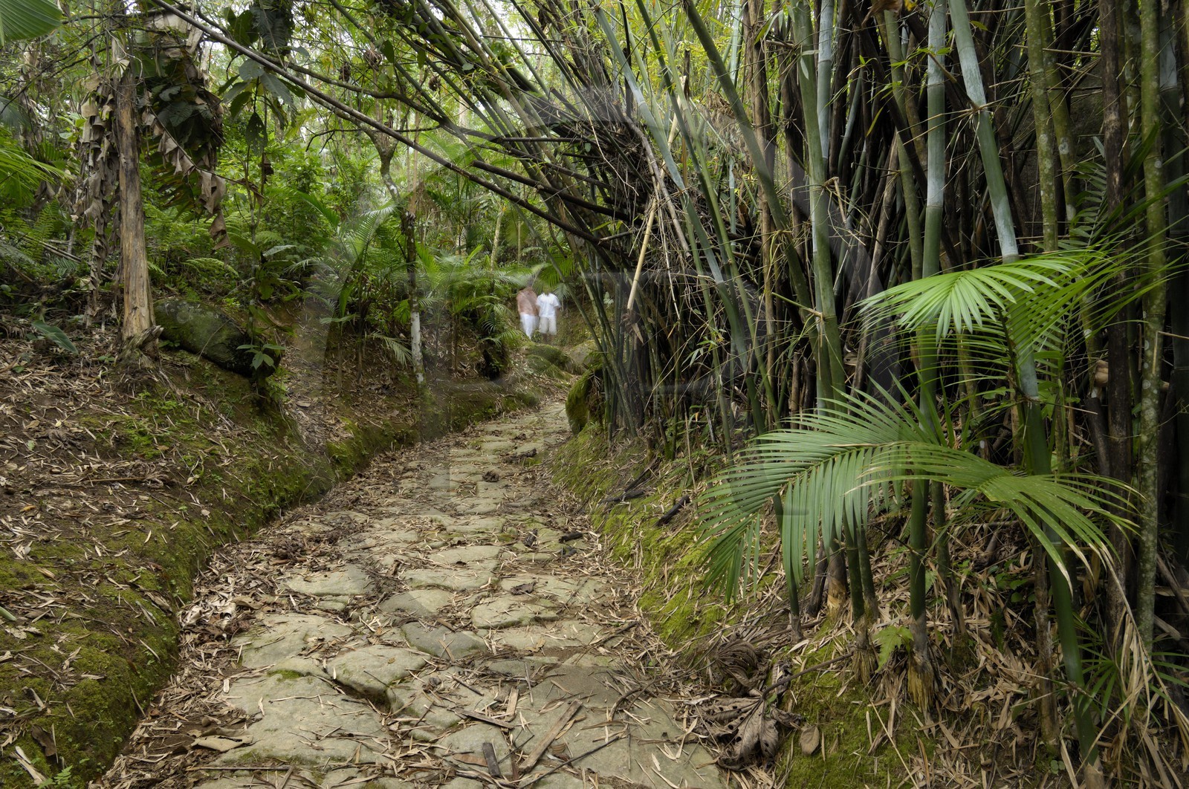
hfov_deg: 81.3
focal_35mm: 21
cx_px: 594
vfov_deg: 59.3
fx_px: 693
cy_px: 394
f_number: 9
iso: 100
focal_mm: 14
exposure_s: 1/1.67
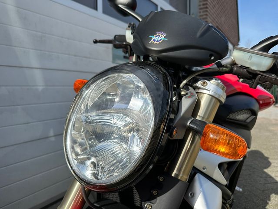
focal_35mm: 24
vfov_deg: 56.8
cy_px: 104
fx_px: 193
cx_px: 139
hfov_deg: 71.6
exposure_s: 1/3861
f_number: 1.78
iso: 80
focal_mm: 6.86
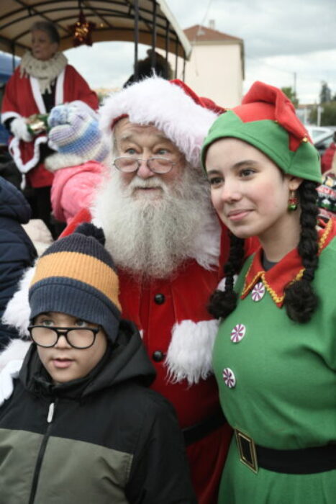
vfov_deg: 38.9
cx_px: 168
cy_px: 252
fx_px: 714
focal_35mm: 51
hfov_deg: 26.5
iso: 200
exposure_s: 1/100
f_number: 5
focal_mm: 34
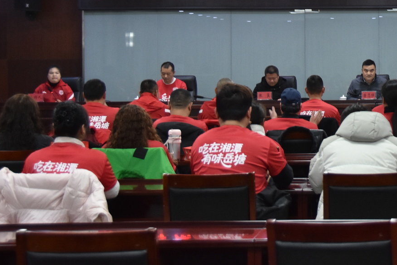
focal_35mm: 112
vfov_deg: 12.2
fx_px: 1235
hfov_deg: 17.9
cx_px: 388
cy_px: 52
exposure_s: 1/125
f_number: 4.2
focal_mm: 34
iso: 1250
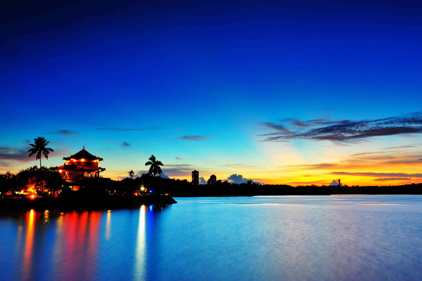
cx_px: 211
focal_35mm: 35
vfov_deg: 37.8
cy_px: 140
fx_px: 410
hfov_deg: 54.5
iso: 800
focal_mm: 35
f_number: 16
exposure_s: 20
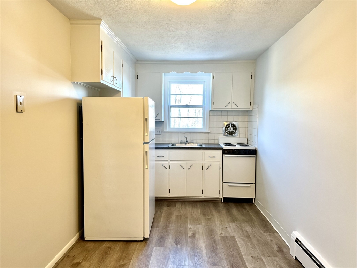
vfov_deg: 56.8
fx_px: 248
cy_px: 134
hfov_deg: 71.6
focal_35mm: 24
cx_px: 178
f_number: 1.78
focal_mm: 6.86
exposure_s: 1/120
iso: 200
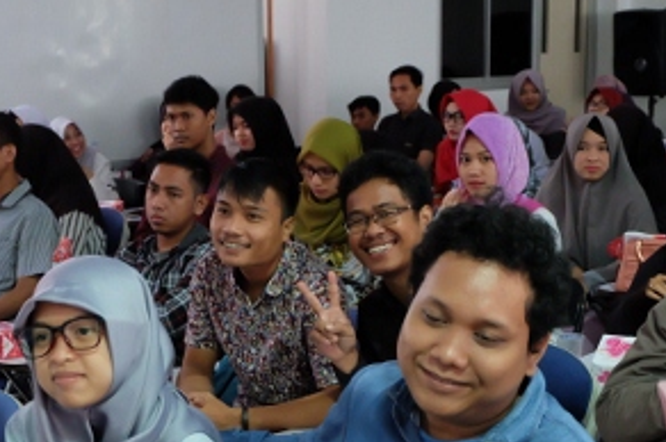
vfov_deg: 18.7
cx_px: 324
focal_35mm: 72
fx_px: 1330
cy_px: 359
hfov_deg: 28.1
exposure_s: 1/38
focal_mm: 28.2
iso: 6400
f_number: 4.5
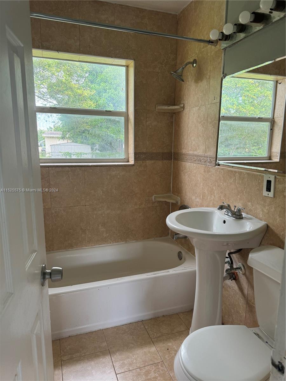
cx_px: 143
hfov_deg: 56.8
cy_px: 190
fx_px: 264
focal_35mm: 24
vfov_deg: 71.6
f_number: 1.78
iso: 100
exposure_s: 1/121
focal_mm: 6.76
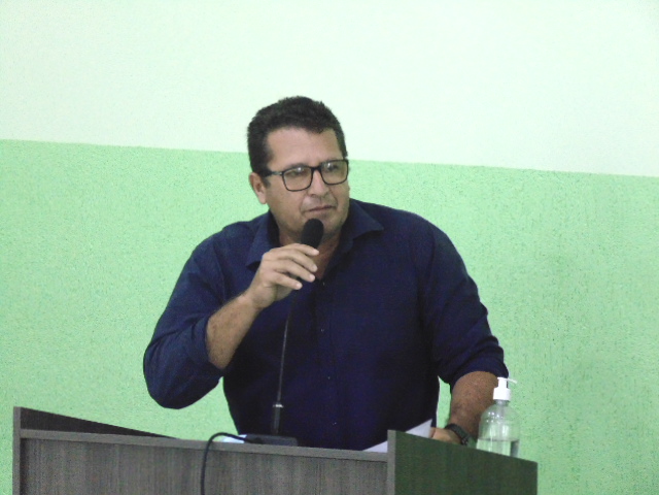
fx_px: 4493
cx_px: 330
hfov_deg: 8.4
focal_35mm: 236
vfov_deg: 6.3
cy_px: 248
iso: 800
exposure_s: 1/30
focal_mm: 42.3
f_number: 5.6
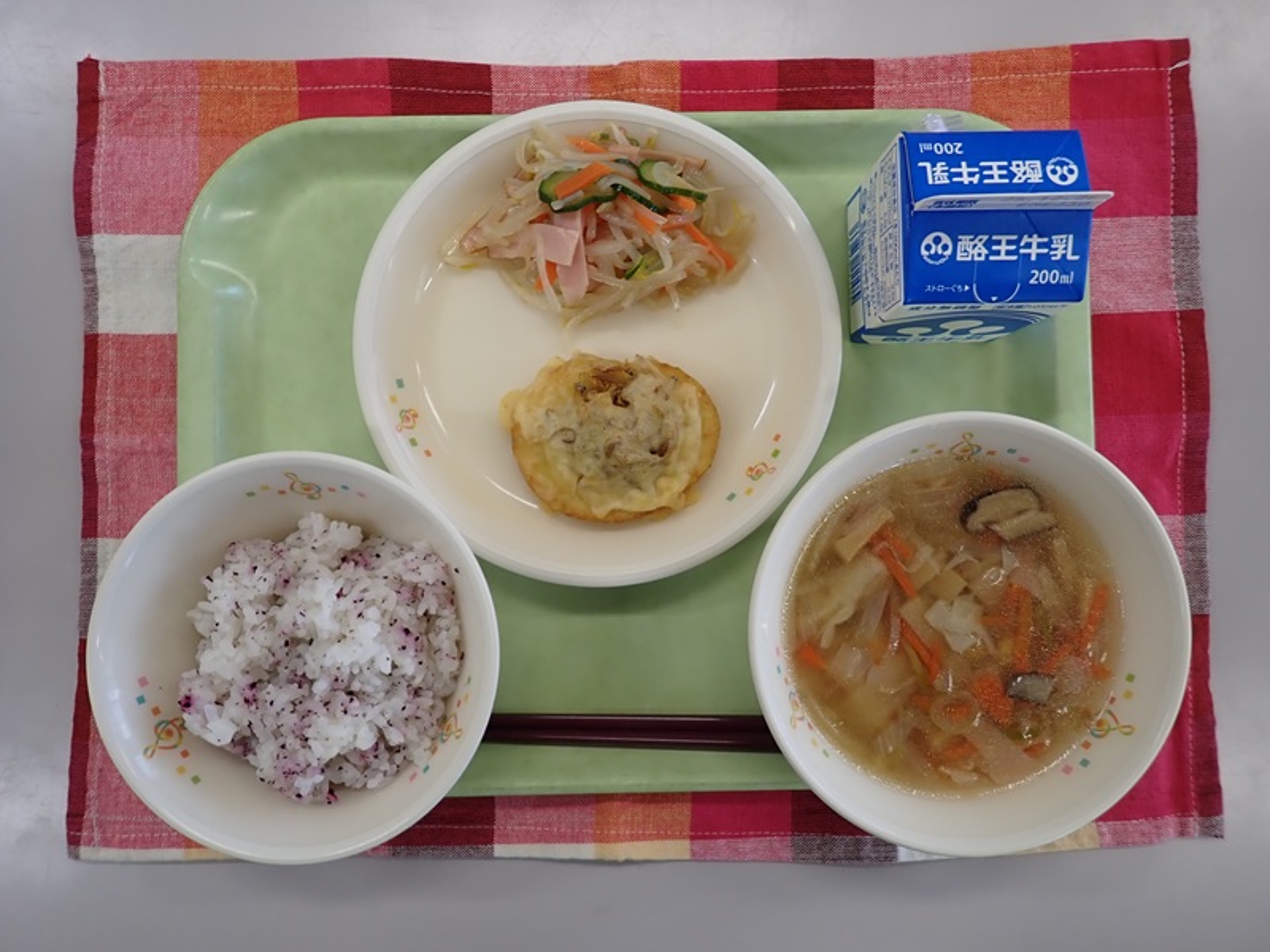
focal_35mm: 25
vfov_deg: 54.9
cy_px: 476
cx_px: 635
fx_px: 917
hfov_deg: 69.4
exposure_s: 1/100
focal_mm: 4.5
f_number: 2
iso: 100
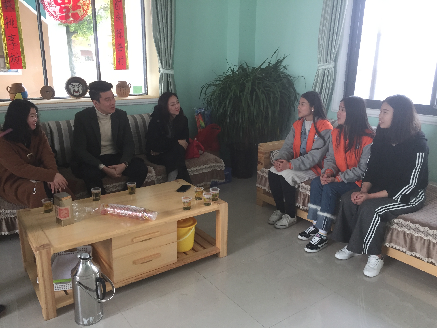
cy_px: 164
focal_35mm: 29
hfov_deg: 61.7
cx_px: 218
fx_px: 366
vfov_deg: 48.2
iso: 64
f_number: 2.2
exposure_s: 1/33
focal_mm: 4.15
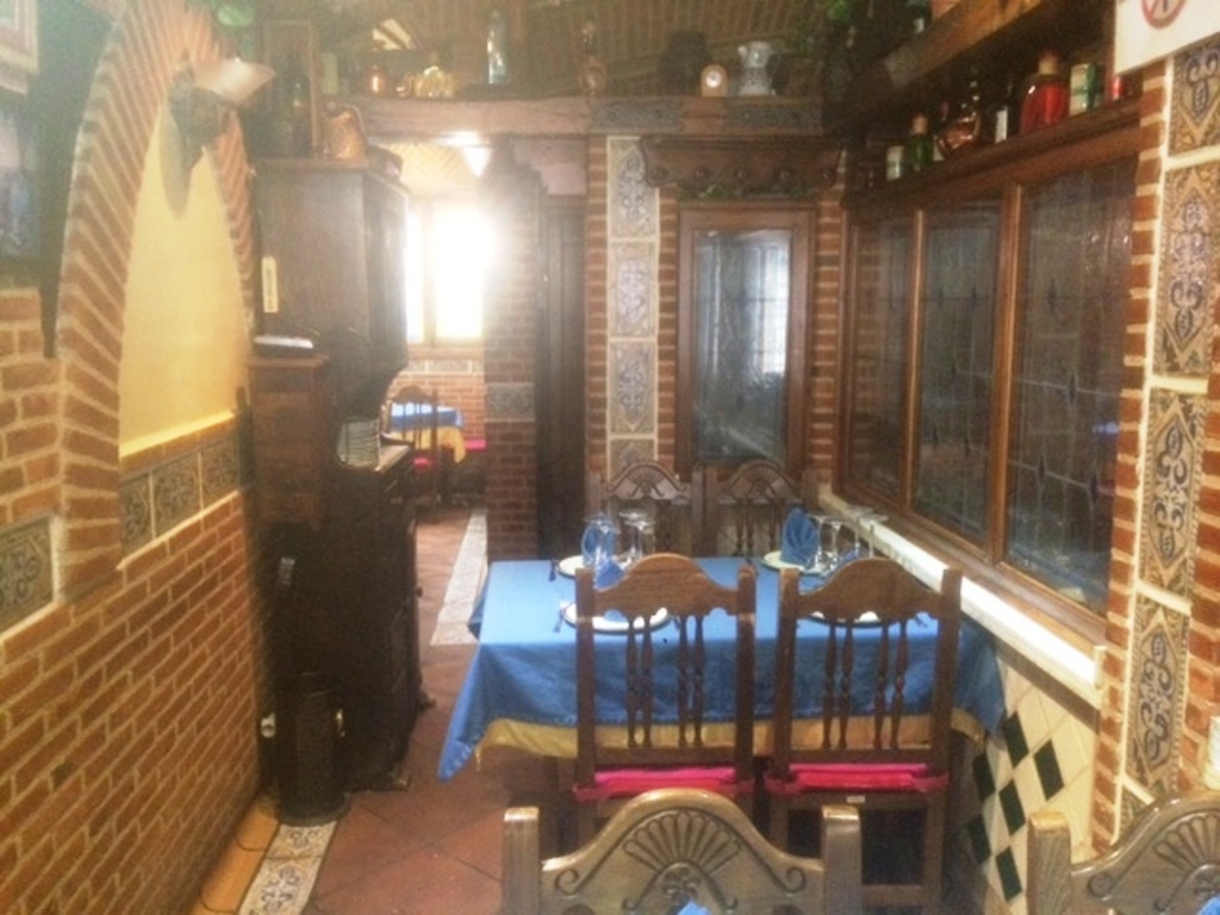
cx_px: 610
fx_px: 1022
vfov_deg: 48.2
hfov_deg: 61.7
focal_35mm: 29
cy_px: 458
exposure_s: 1/25
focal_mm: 4.15
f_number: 2.2
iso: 320
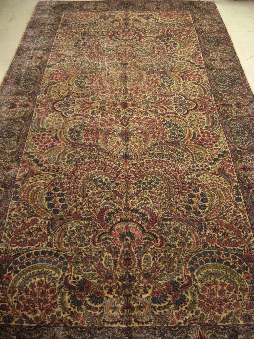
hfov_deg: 37.7
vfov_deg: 49.0
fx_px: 372
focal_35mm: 38
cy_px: 170
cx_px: 127
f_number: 2.8
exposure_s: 1/50
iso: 800
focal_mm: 7.9
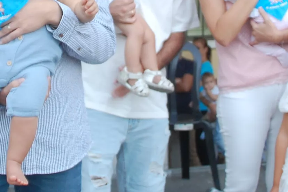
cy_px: -38
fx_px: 783
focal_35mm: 98
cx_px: 67
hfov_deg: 20.6
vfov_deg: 13.6
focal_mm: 18
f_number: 4
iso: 400
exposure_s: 1/60
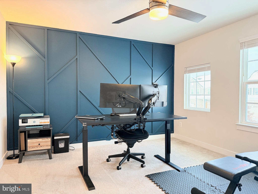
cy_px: 97
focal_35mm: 24
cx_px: 129
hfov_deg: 71.6
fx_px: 179
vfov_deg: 56.8
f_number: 1.78
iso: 320
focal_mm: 6.76
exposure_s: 1/60
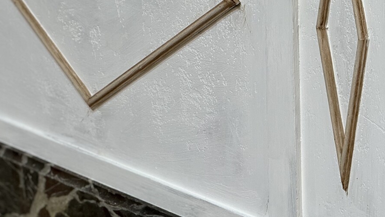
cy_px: 2
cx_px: 133
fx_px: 2389
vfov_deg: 5.2
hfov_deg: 9.2
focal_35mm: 234
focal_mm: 15.66
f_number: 2.8
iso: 125
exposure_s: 1/50
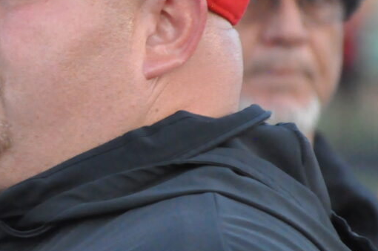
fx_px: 9474
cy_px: 118
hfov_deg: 2.3
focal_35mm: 904
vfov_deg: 1.5
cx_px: 21
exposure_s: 1/640
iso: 3200
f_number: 5.6
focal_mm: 200
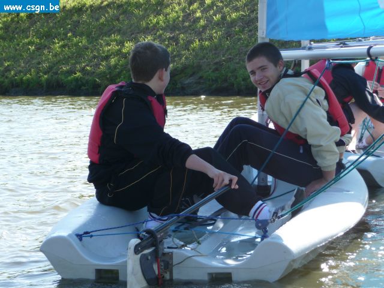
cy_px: 144
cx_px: 192
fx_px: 1242
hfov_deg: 17.6
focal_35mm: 112
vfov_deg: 13.2
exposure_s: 1/200
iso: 100
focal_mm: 19.1
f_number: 4.7
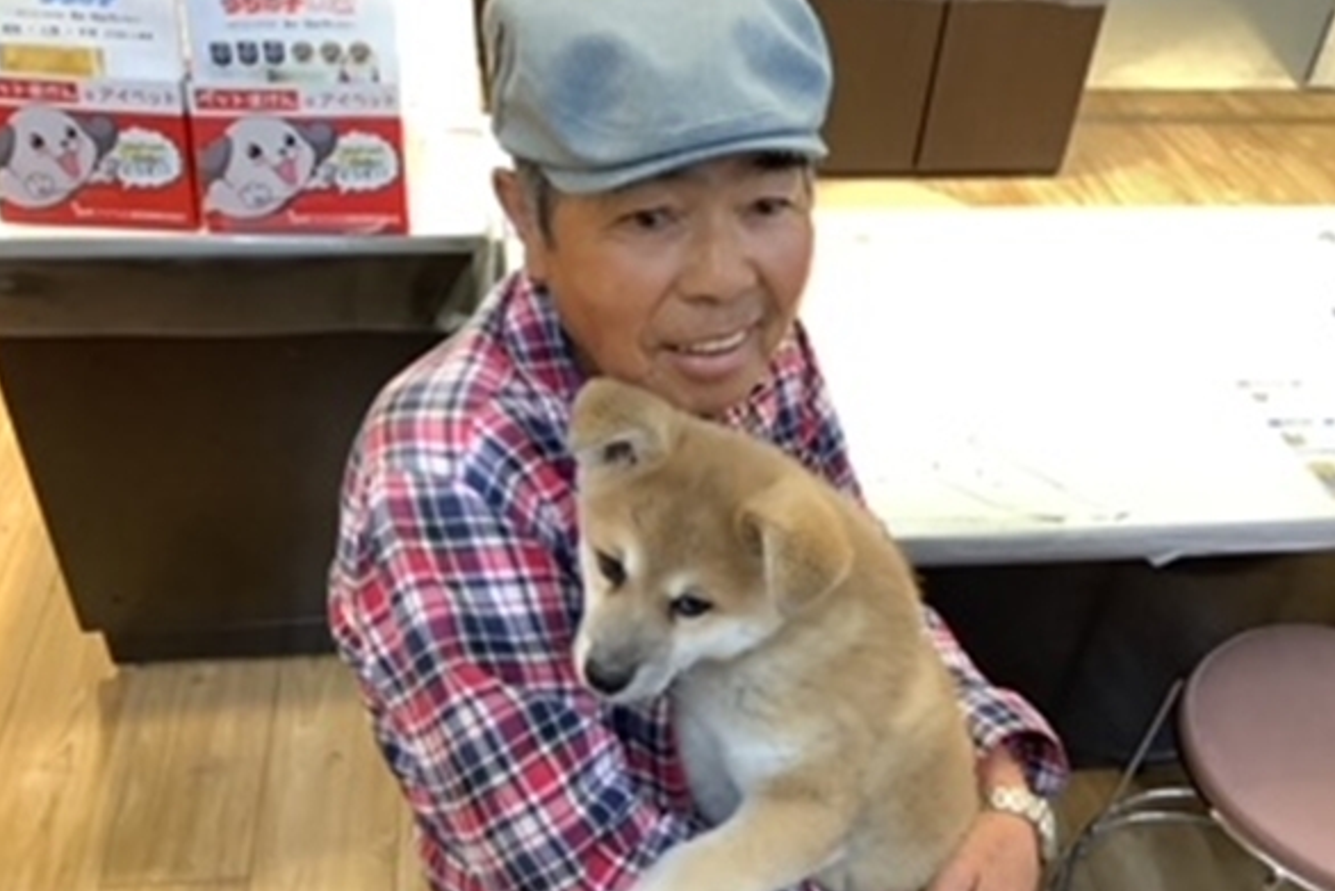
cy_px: 483
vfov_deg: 40.0
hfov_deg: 57.2
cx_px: 665
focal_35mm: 33
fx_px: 1224
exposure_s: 1/60
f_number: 2.4
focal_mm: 3.3
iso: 160
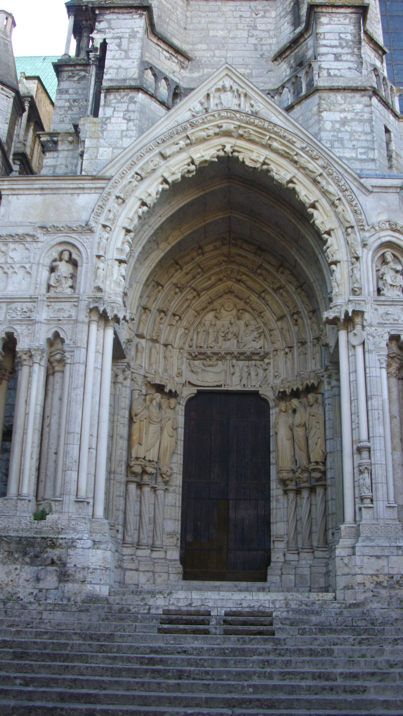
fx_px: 779
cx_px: 224
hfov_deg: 29.0
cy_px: 357
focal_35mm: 41
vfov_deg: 49.4
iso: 104
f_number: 2.8
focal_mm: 6.2
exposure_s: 1/125
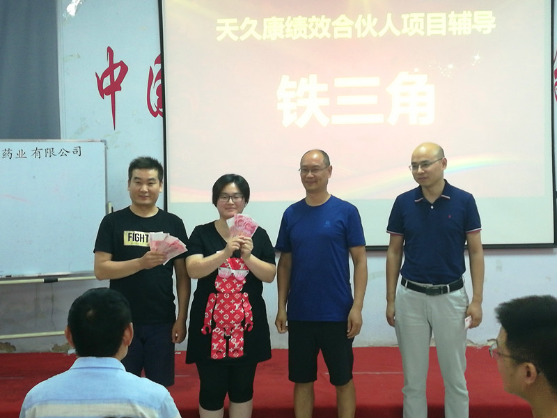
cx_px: 278
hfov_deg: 34.3
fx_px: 901
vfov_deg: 26.1
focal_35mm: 56
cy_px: 209
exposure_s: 1/20
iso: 640
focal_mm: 3.83
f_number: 2.2
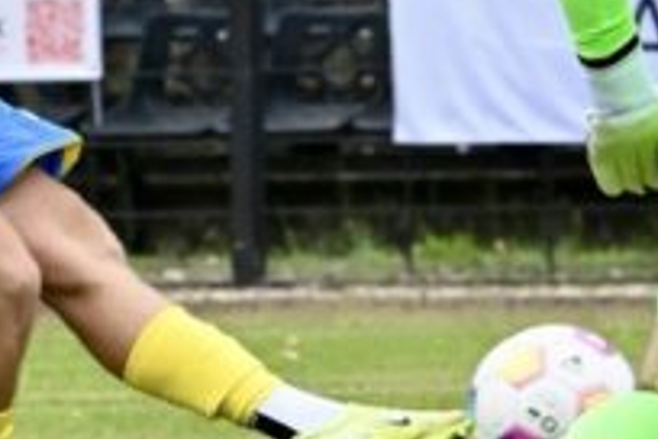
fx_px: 20141
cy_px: -58
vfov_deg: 1.2
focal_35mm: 1102
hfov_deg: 1.9
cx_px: -194
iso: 2500
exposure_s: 1/1600
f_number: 9
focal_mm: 220
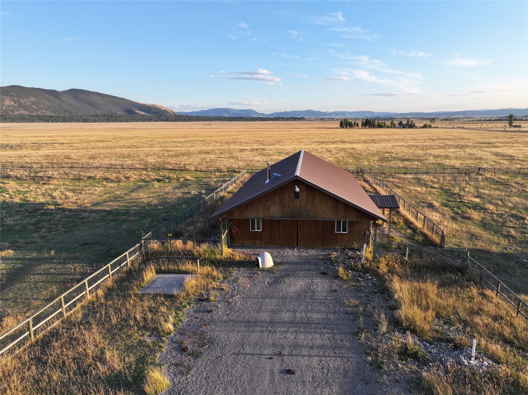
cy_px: 198
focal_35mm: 24
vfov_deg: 56.8
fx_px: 366
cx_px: 264
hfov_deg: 71.6
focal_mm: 12.29
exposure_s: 1/640
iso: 190
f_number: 2.8
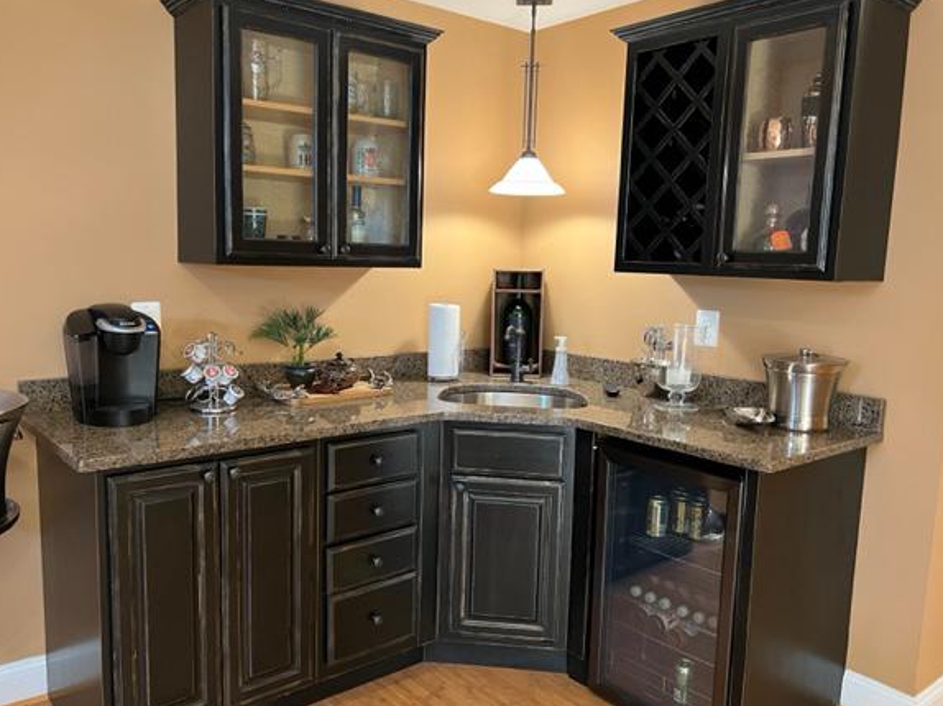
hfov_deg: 61.6
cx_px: 448
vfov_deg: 48.2
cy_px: 358
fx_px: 790
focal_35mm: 29
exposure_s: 1/60
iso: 400
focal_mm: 5.7
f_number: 1.5
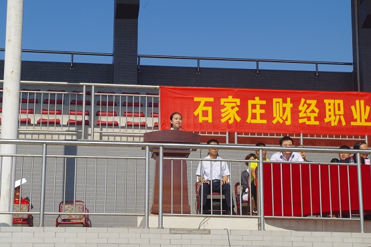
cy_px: 124
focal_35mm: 82
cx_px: 186
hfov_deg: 24.8
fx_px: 845
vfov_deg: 16.6
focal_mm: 55
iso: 100
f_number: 11
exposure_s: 1/125
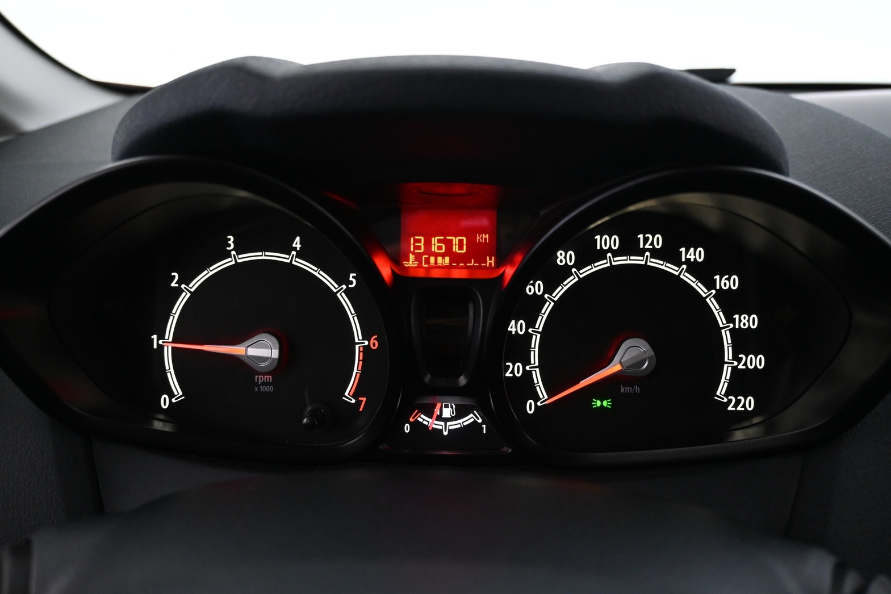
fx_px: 805
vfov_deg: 40.5
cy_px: 301
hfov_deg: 57.9
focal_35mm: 33
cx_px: 448
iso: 2500
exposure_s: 1/30
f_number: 4
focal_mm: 21
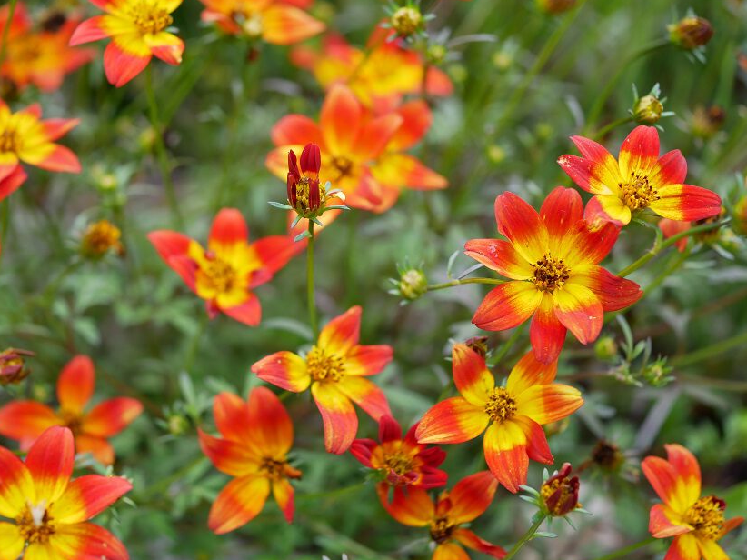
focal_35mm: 73
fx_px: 1575
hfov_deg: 26.6
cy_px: 241
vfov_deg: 20.1
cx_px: 300
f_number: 2.8
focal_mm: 30
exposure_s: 1/100
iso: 200
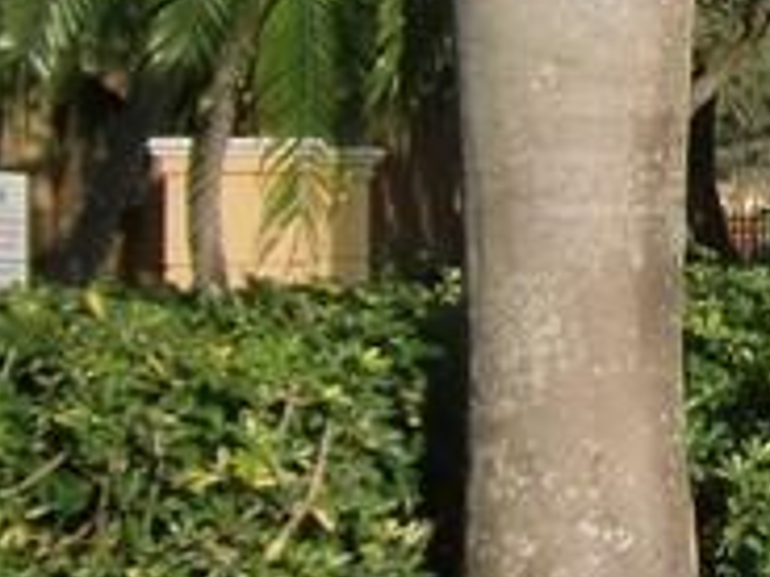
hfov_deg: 9.2
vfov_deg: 7.9
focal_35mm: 189
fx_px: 4204
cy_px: 205
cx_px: 1933
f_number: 3.6
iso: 64
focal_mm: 6.1
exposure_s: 1/640
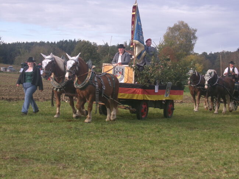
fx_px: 670
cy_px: 90
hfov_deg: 20.2
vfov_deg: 15.2
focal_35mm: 97
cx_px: 120
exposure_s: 1/210
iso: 100
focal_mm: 17.5
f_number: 5.2
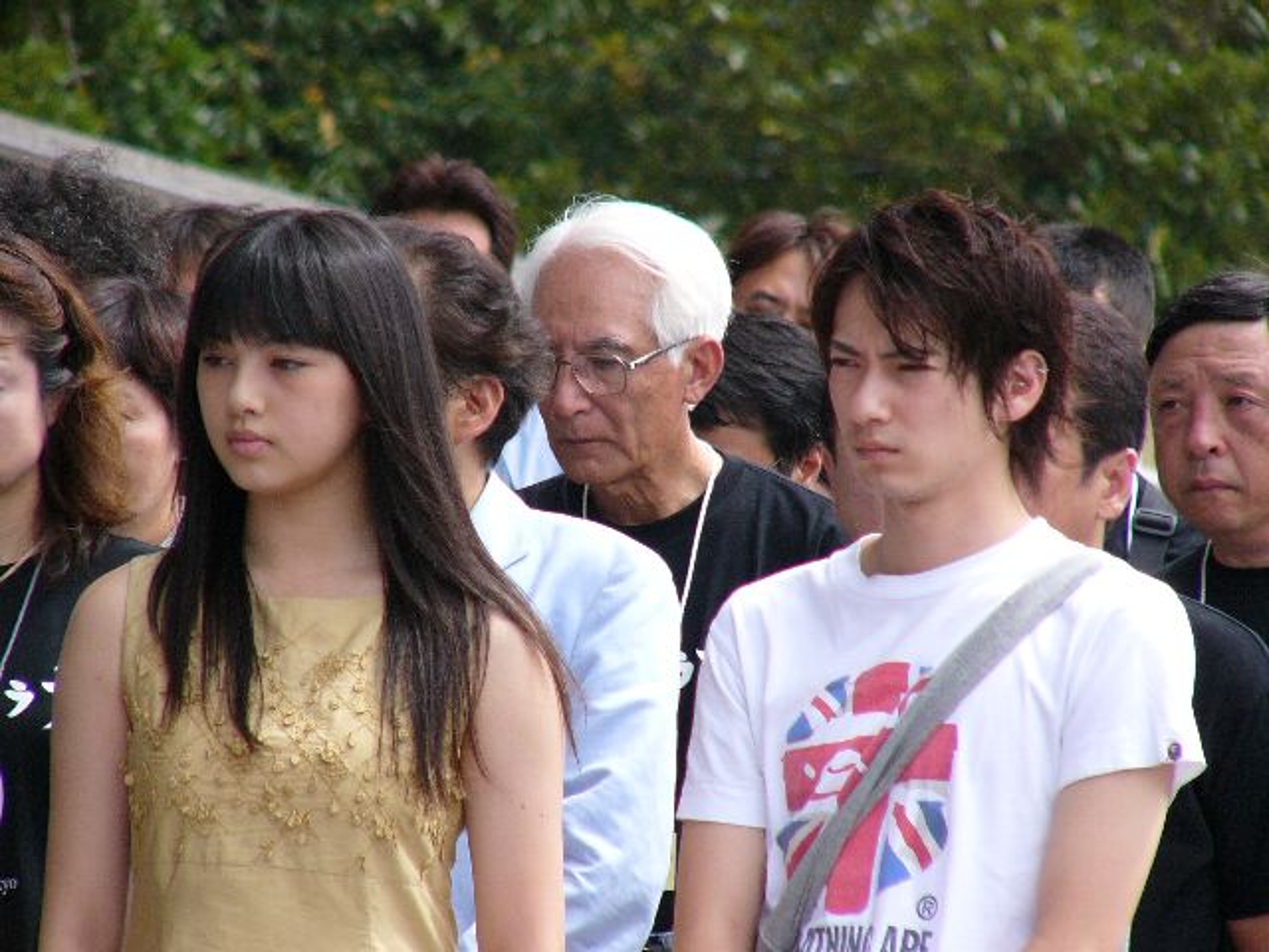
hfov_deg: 4.6
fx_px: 15837
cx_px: 634
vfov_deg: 3.4
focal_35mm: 432
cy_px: 476
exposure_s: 1/1000
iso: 100
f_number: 2.8
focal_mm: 72
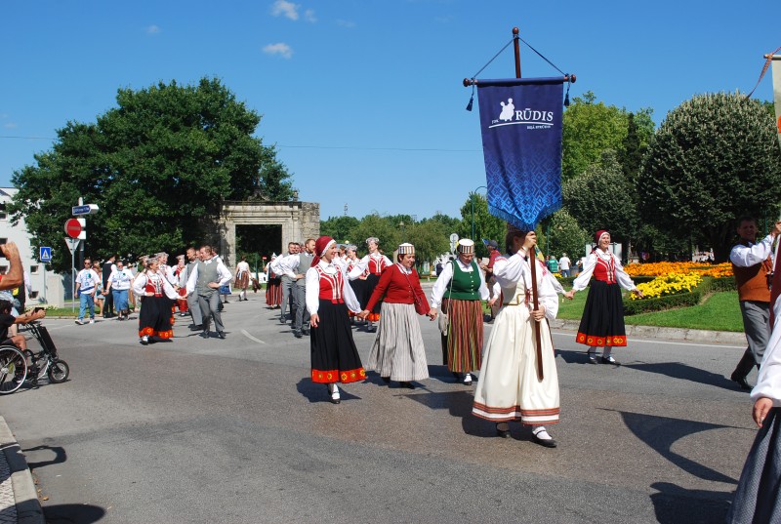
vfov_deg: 37.0
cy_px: 262
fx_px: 783
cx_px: 390
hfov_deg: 53.0
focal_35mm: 36
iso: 100
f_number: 8
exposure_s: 1/250
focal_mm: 24
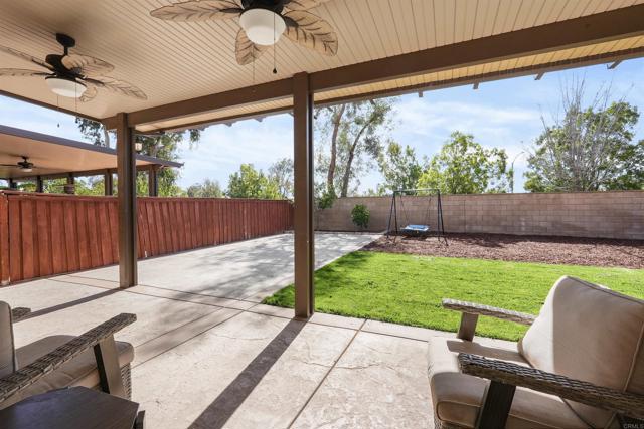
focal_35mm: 16
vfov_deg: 73.8
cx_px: 322
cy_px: 214
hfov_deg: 96.7
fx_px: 286
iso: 100
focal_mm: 16
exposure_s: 1/125
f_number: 13
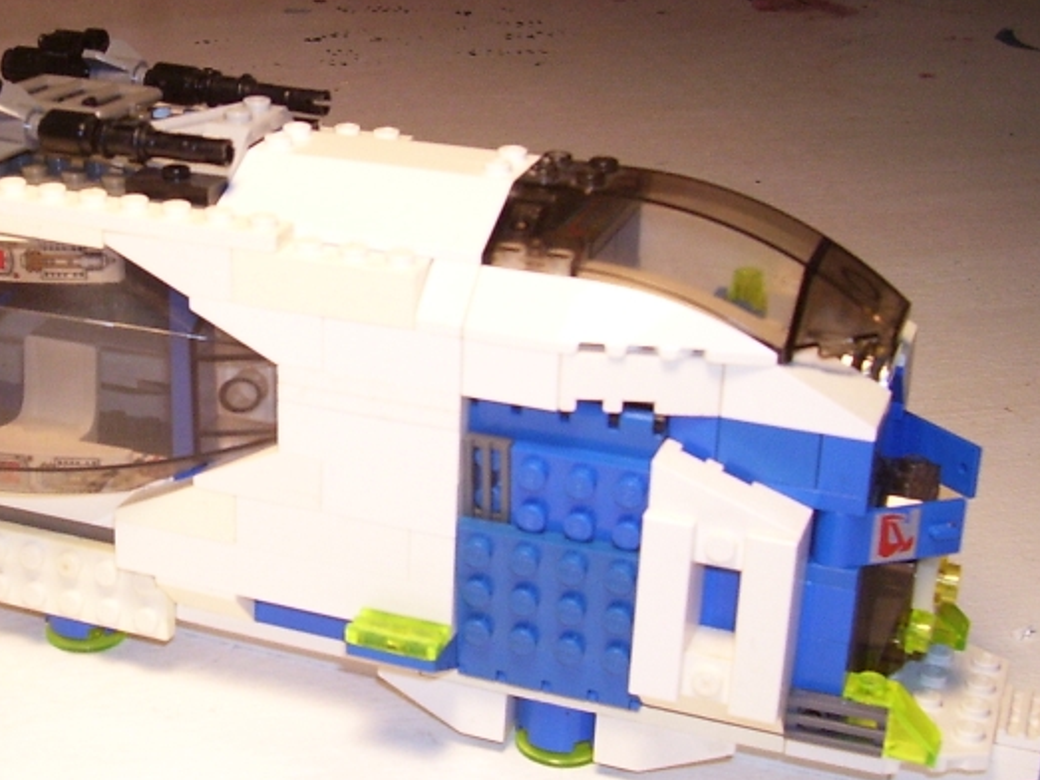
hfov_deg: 28.9
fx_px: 1952
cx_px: 153
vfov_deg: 22.6
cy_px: 332
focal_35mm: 65
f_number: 2.7
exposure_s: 1/60
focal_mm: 5.6
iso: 125
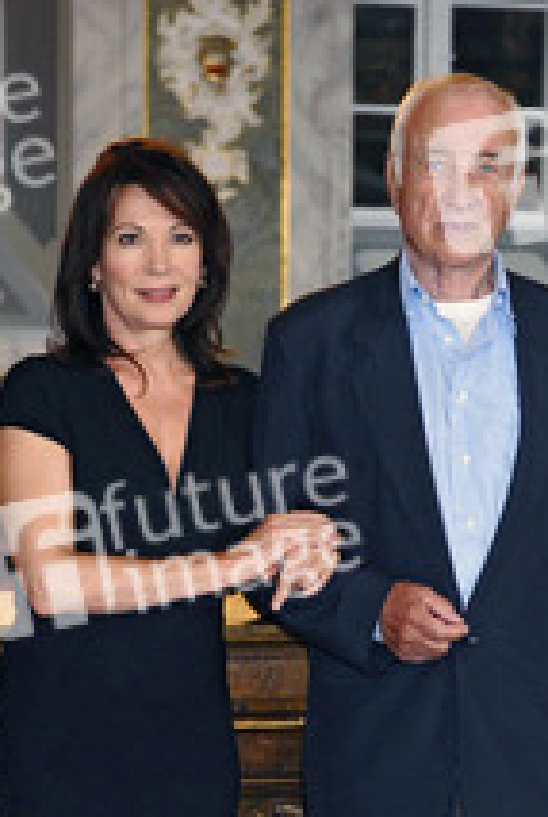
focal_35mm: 155
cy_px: 740
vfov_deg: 13.1
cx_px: 280
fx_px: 3520
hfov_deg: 8.9
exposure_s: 1/100
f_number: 3.5
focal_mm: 55
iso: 400
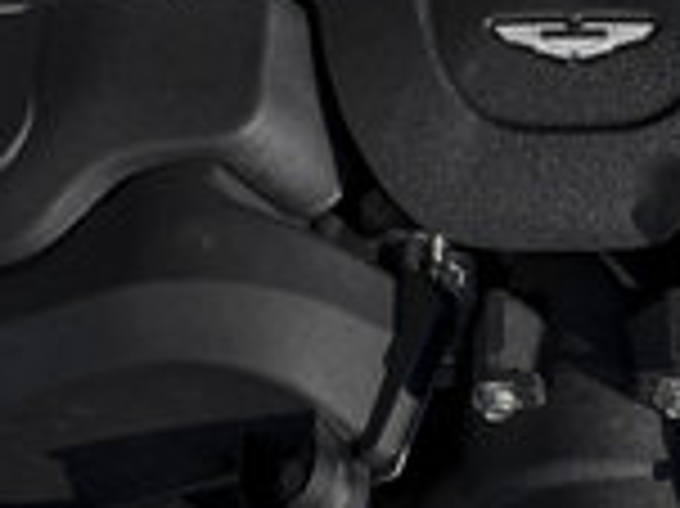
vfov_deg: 13.6
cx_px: 581
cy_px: 13
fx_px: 2100
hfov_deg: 18.2
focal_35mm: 107
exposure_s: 1/125
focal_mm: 18.8
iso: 200
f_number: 5.6
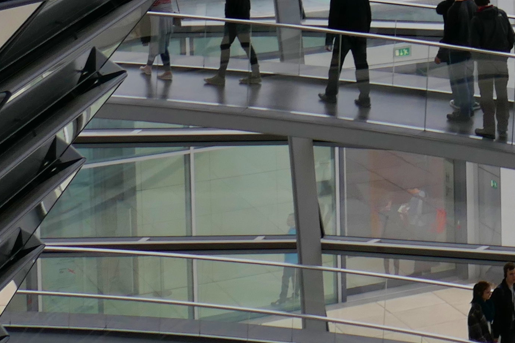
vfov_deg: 9.2
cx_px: 768
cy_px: -261
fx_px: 2031
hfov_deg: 13.6
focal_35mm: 142
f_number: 3.4
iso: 125
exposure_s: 1/320
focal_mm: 12.9
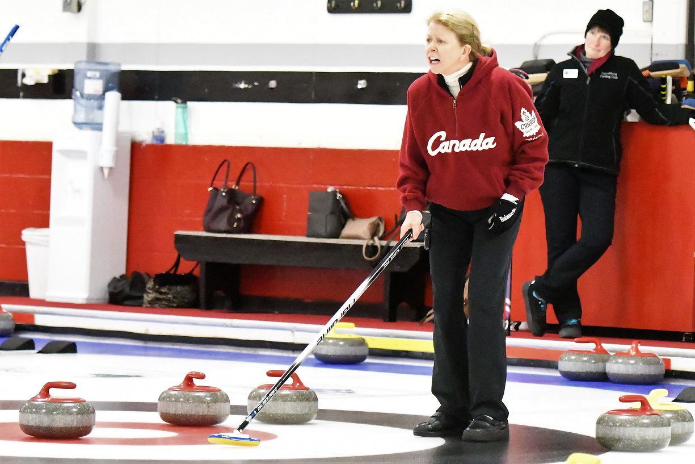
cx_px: 348
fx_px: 2606
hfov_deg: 15.2
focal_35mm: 135
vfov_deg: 10.2
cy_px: 232
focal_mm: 90
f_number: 3.5
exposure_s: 1/1000
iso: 25600
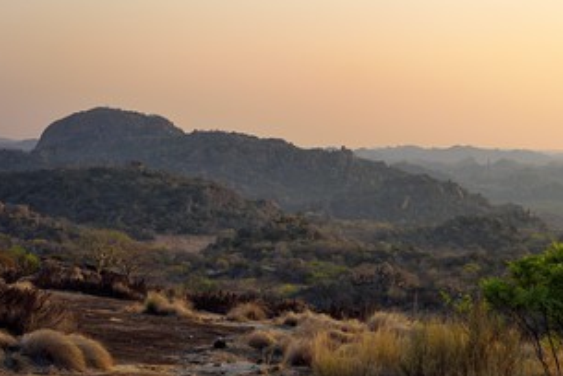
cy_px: 251
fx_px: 1033
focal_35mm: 66
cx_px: 349
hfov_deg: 30.4
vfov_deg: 20.6
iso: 400
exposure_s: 1/320
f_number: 11
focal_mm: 48
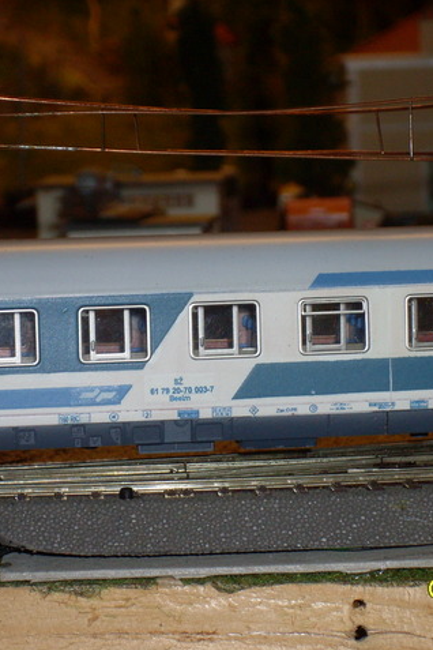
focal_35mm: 159
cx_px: 166
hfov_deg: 8.6
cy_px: 326
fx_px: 2868
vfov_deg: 12.9
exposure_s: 1/60
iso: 100
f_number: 5.2
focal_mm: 18.9
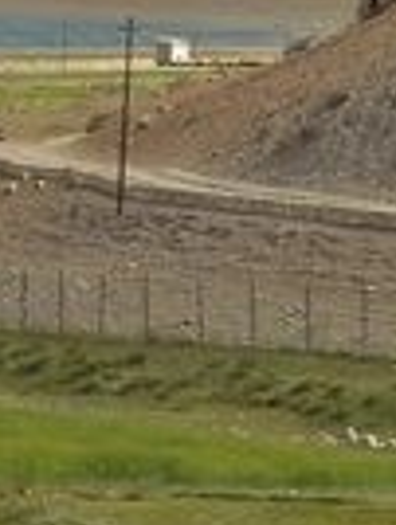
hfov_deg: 3.4
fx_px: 6660
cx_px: -494
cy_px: -110
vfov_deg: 4.5
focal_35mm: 438
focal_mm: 68
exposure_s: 1/50
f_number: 20
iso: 200
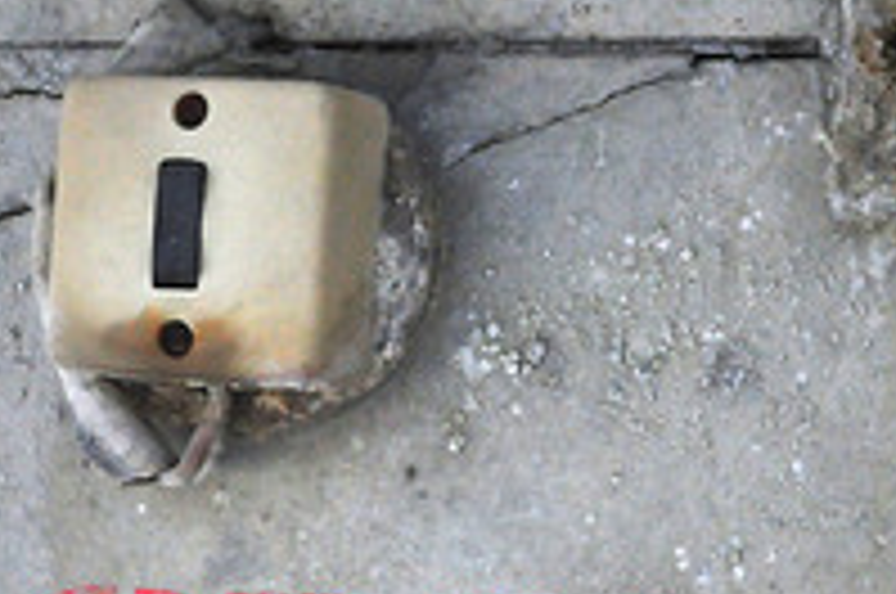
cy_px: 454
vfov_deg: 8.0
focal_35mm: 170
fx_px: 4224
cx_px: 500
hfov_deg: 12.1
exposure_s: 1/3200
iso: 3200
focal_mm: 50
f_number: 9
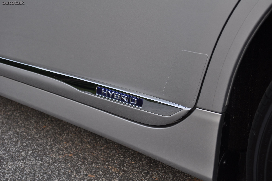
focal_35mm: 48
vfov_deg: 28.0
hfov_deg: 41.2
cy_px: 90
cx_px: 136
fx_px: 362
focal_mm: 32
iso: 360
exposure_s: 1/125
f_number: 5.6
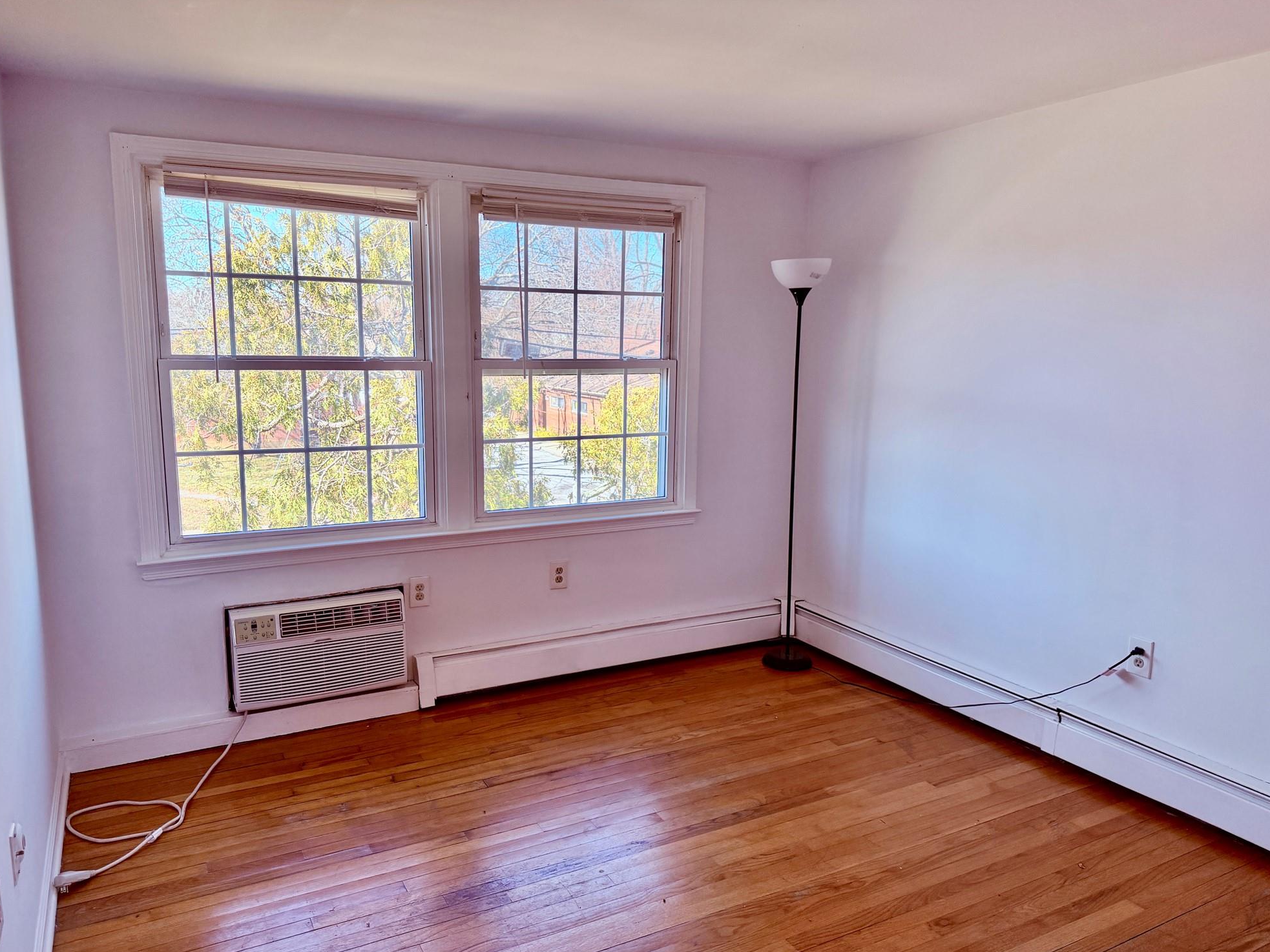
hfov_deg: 69.4
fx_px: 917
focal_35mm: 25
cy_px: 492
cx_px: 623
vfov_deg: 54.9
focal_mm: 6.76
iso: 160
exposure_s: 1/212
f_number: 1.78
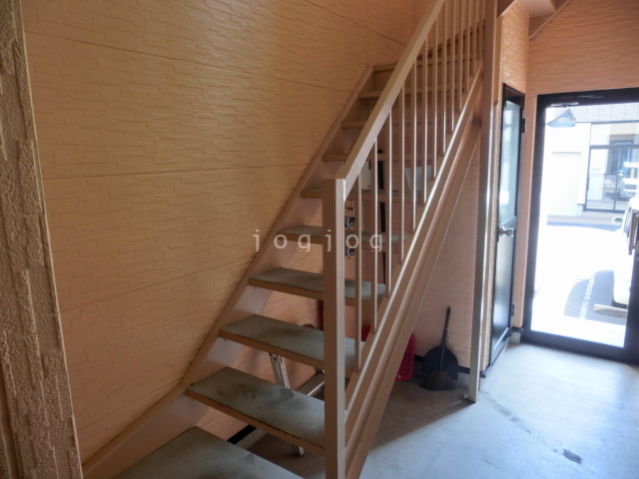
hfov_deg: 71.6
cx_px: 320
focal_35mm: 24
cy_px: 240
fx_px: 443
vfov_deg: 56.8
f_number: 3
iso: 250
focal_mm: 4.24
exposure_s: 1/80
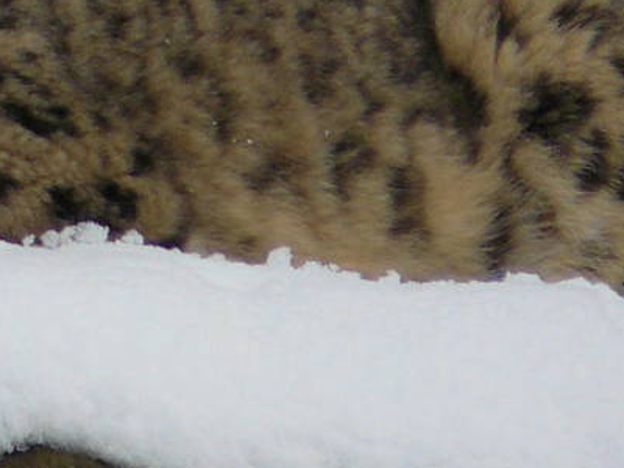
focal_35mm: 1602
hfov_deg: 1.2
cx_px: -363
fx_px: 28878
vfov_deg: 0.9
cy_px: -257
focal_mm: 66.7
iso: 100
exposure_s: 1/800
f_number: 4
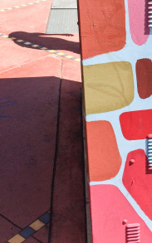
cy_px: 46
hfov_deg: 20.1
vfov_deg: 31.6
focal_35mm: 63
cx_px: 142
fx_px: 418
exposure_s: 1/1786
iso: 32
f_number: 2.2
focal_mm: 4.15
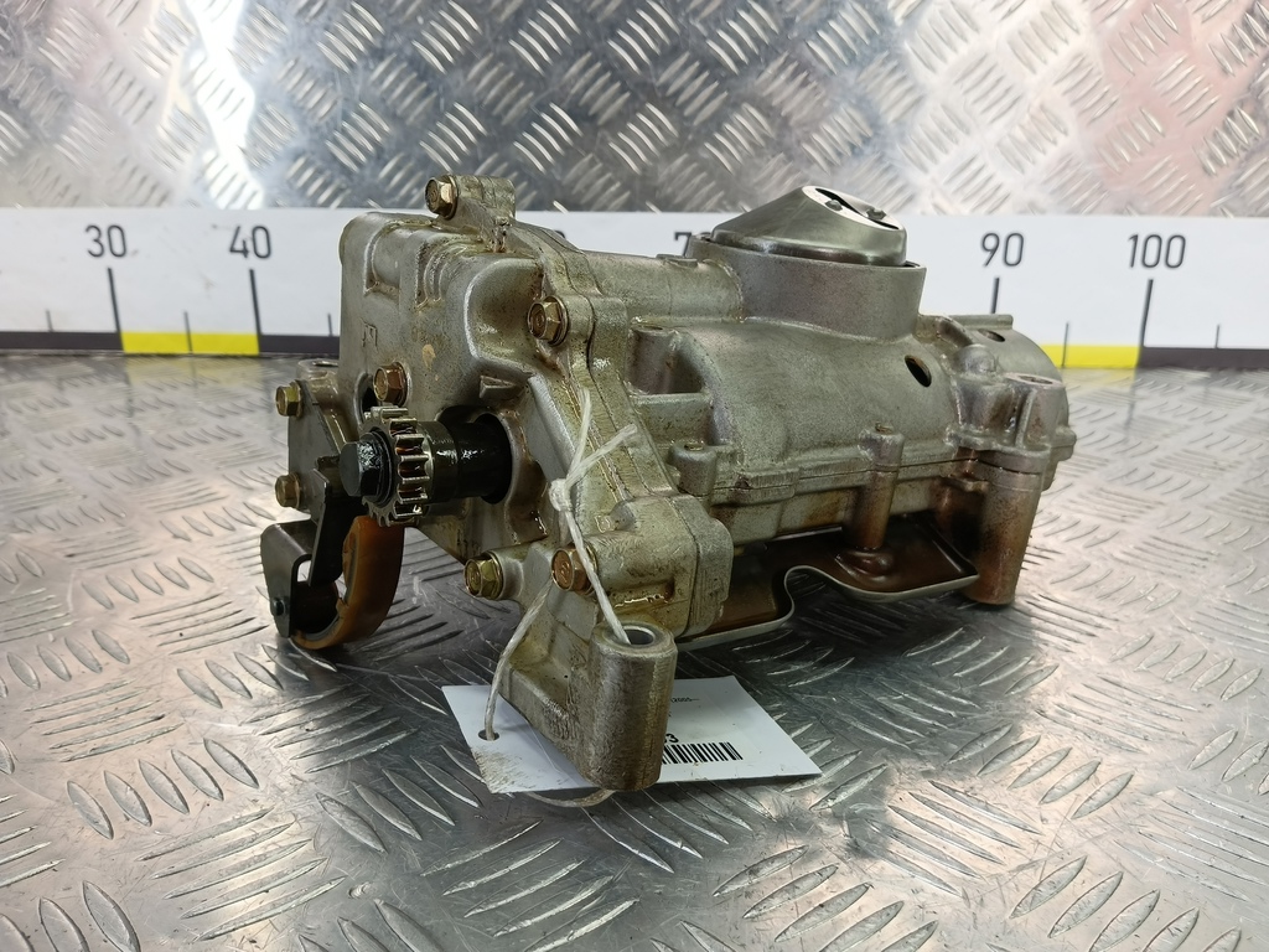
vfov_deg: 58.9
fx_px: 843
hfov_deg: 73.9
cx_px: 634
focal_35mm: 23
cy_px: 476
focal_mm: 4.11
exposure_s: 1/50
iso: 87
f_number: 1.6
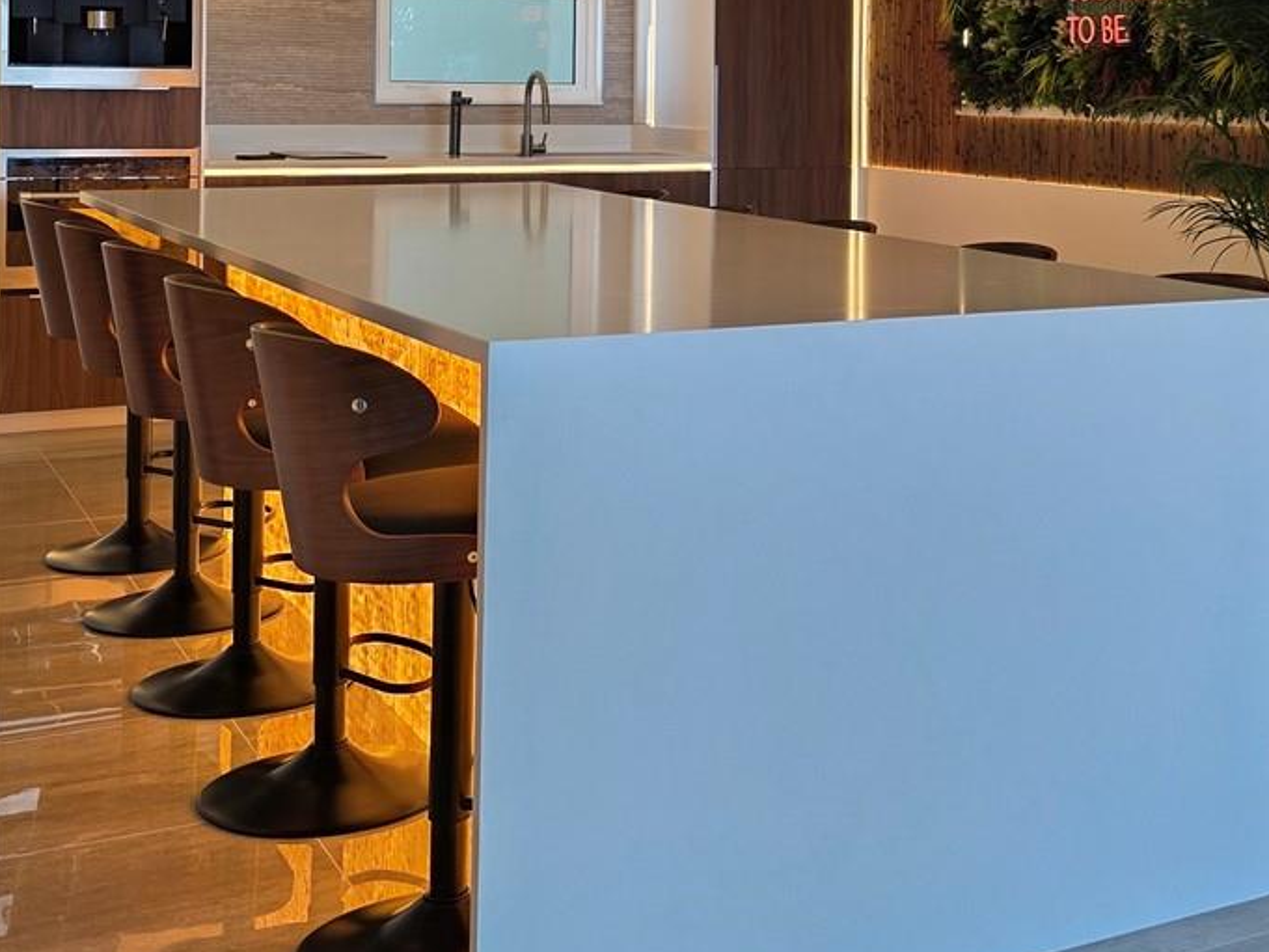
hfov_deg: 34.5
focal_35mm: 54
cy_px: 125
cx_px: 1006
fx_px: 1980
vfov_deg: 26.3
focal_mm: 6.3
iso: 50
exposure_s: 1/57.5
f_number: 1.7
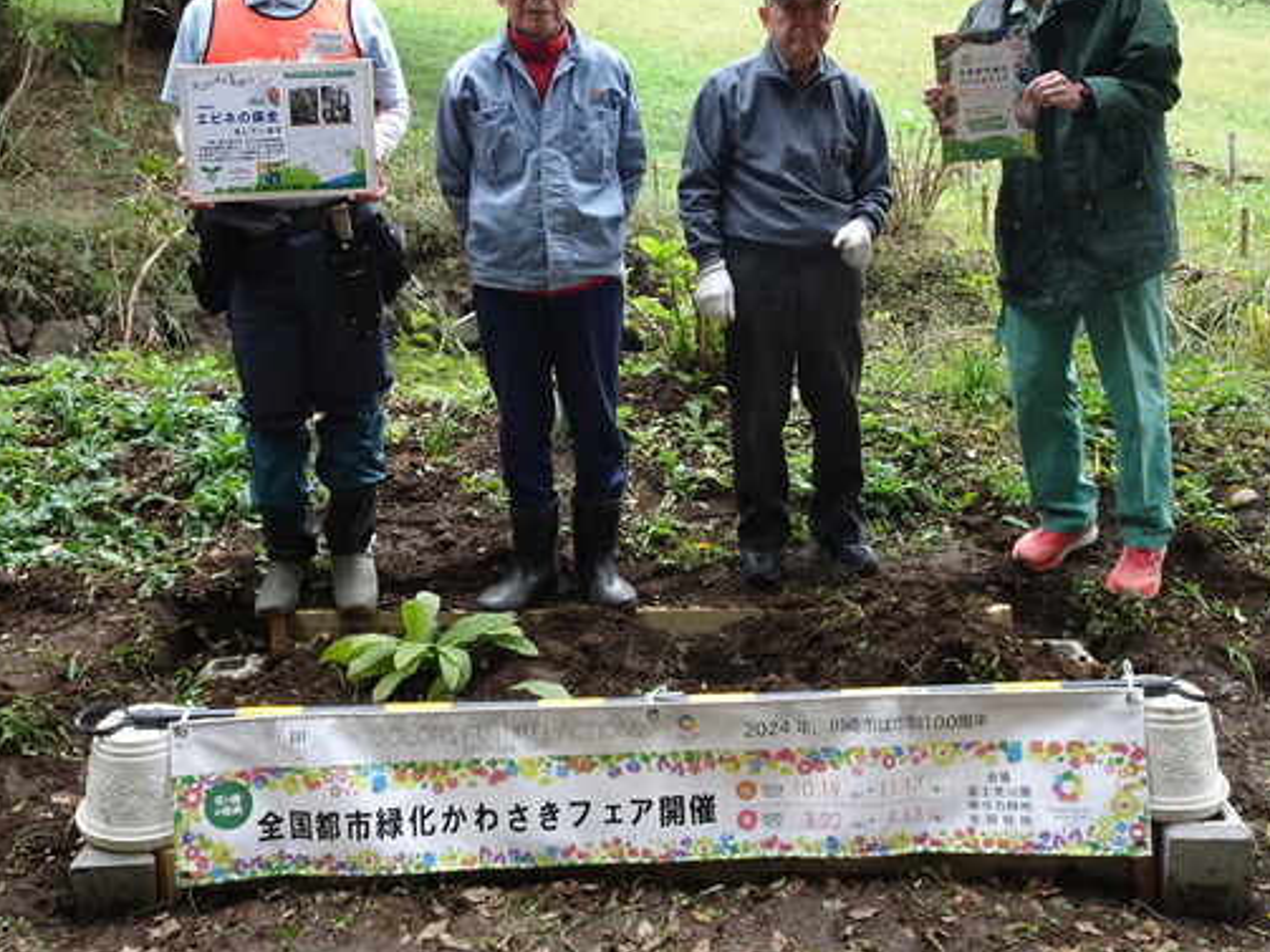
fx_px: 1467
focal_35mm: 40
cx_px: 621
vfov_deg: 35.8
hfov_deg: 46.8
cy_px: 383
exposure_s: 1/40
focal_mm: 5.61
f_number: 4
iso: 125
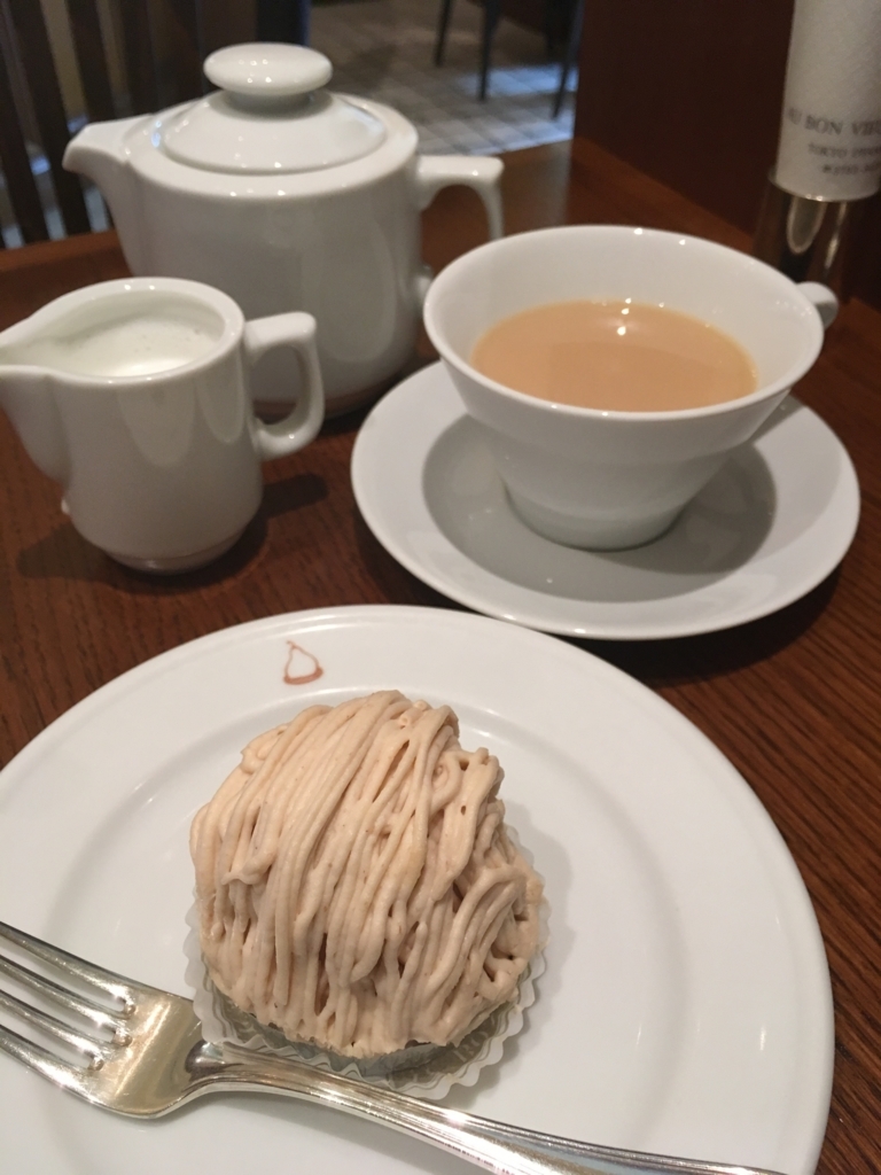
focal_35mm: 29
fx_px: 984
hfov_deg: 48.2
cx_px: 440
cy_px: 588
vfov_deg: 61.7
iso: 100
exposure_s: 1/30
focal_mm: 4.15
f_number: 2.2
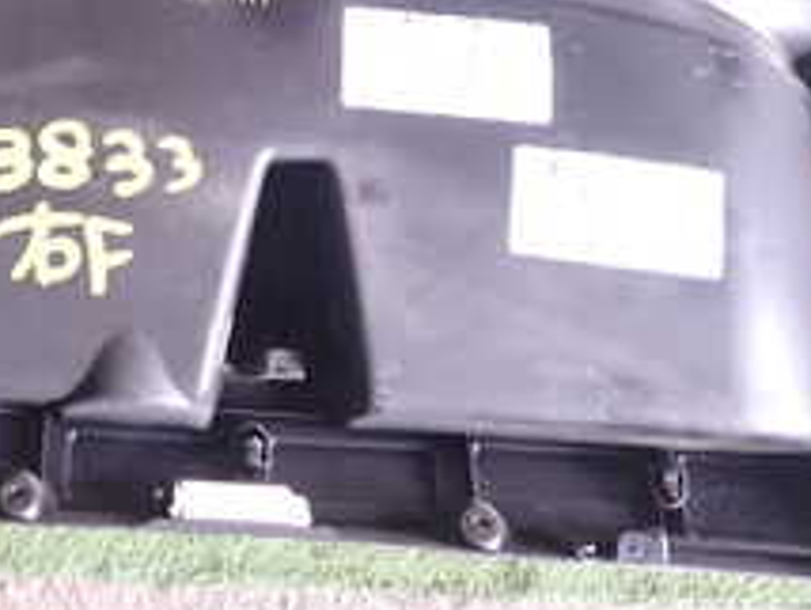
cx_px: 117
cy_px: -121
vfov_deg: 16.8
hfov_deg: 22.8
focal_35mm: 84
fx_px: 1970
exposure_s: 1/40
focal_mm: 5.4
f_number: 2.3
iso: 200
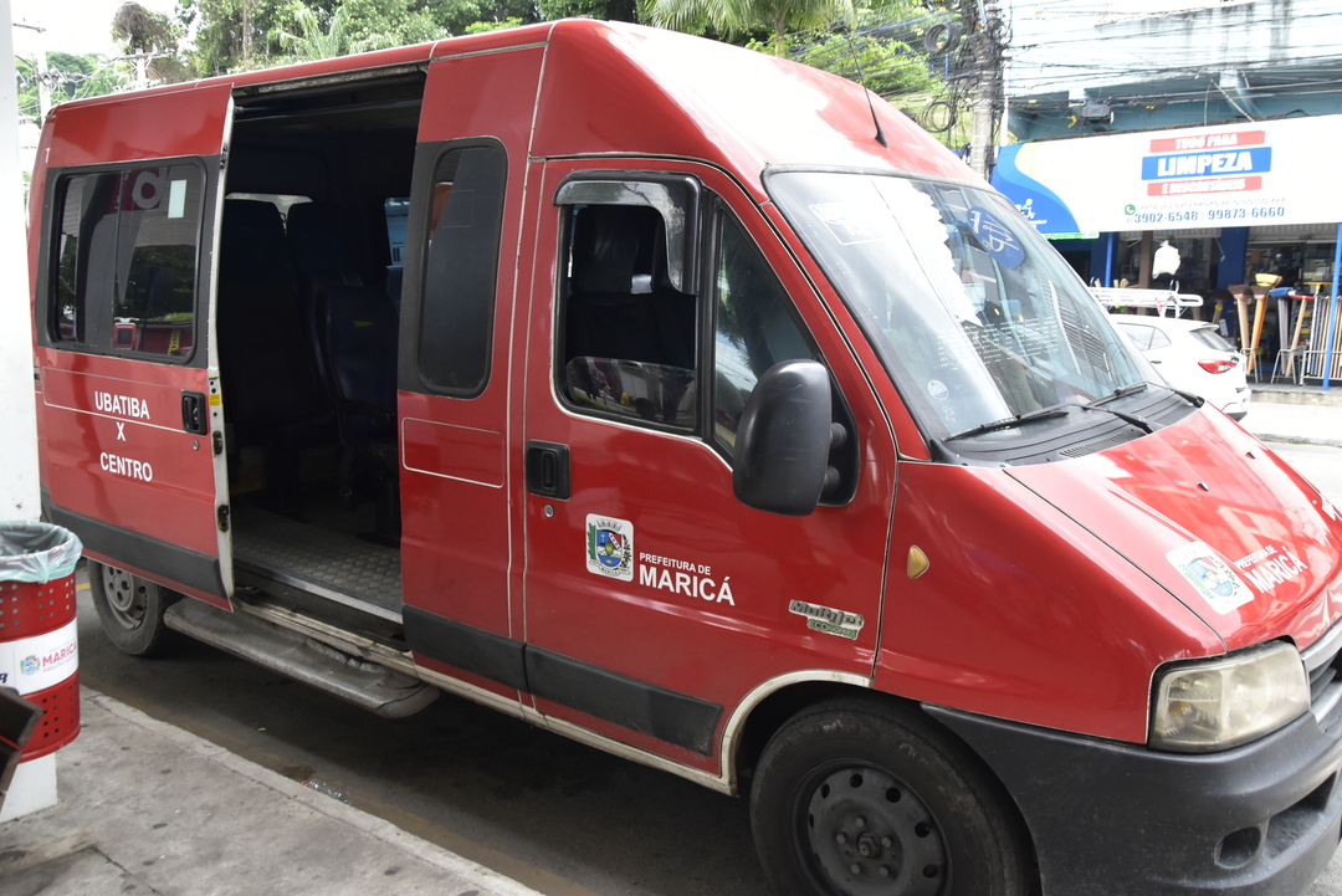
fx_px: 1007
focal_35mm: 27
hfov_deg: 67.4
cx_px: 671
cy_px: 448
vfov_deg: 48.0
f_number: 8
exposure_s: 1/180
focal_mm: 18
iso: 1000
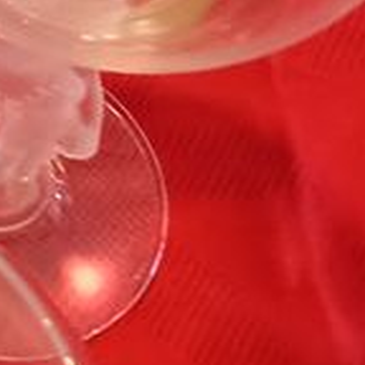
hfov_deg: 9.5
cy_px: -33
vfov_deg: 10.1
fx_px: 2052
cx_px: -360
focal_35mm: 172
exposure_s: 1/25
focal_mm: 2.78
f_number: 2
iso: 640
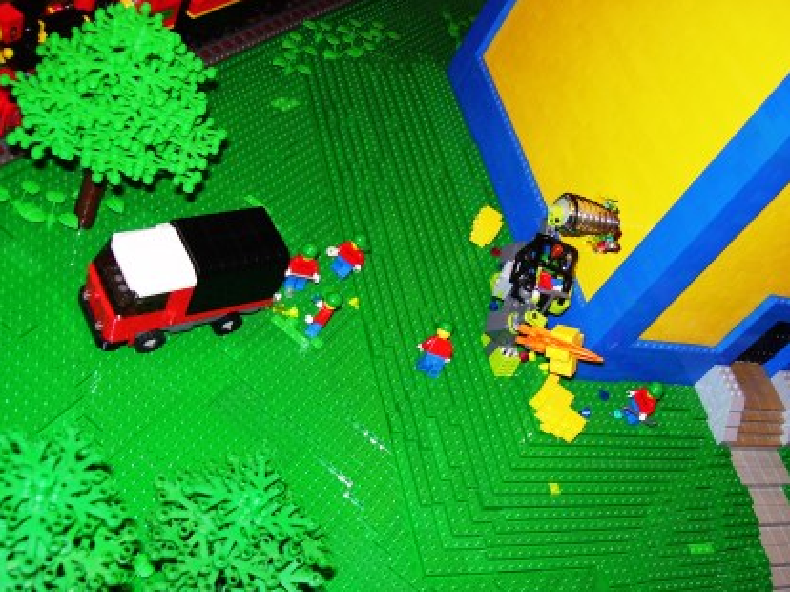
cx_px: 395
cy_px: 317
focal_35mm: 39
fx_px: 890
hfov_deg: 47.9
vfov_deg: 36.8
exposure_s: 1/60
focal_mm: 6
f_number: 2.7
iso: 80
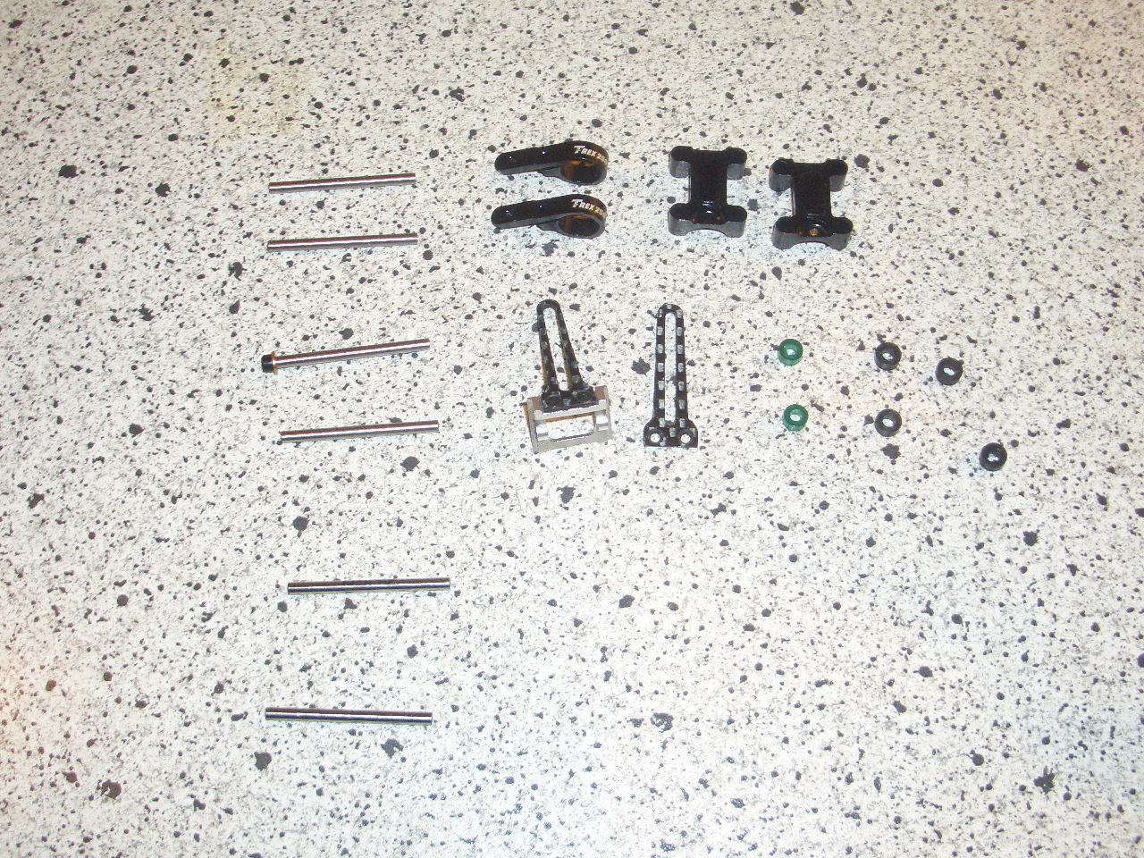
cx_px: 572
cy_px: 429
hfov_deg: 22.3
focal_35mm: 88
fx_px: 2908
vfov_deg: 16.8
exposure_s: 1/60
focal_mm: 14.6
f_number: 4.4
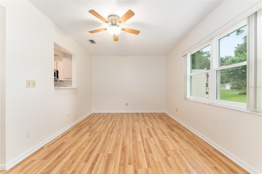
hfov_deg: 104.3
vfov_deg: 81.2
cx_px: 131
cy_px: 87
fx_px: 102
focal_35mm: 14
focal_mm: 14
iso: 500
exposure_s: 1/8
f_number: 7.1
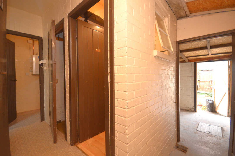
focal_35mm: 15
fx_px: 98
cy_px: 78
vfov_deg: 77.2
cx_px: 118
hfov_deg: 100.4
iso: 800
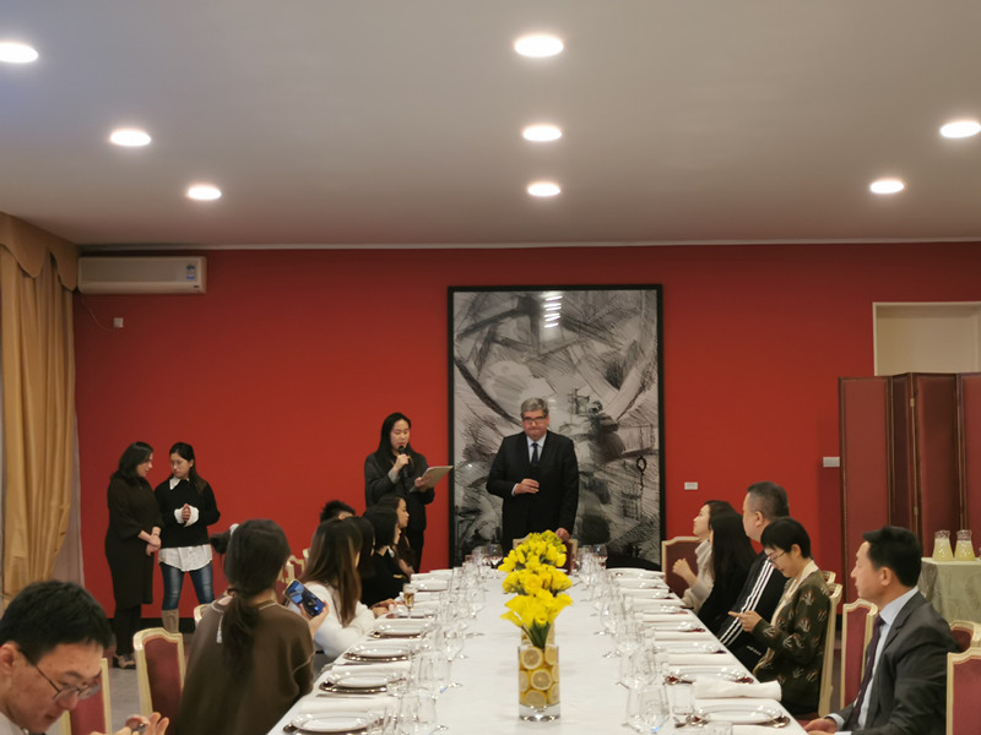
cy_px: 368
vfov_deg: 28.6
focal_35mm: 51
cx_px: 490
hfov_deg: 37.5
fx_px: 1445
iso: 160
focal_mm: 5.58
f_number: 1.8
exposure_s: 1/100
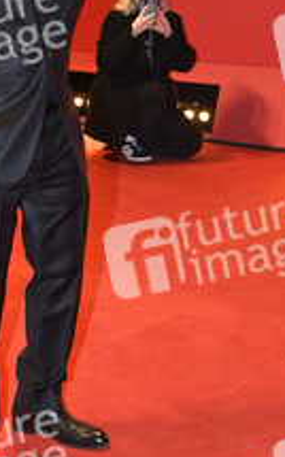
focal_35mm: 91
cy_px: 142
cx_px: 19
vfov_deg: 22.7
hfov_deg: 14.2
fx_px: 1133
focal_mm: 48
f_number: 5.6
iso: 1250
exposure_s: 1/200
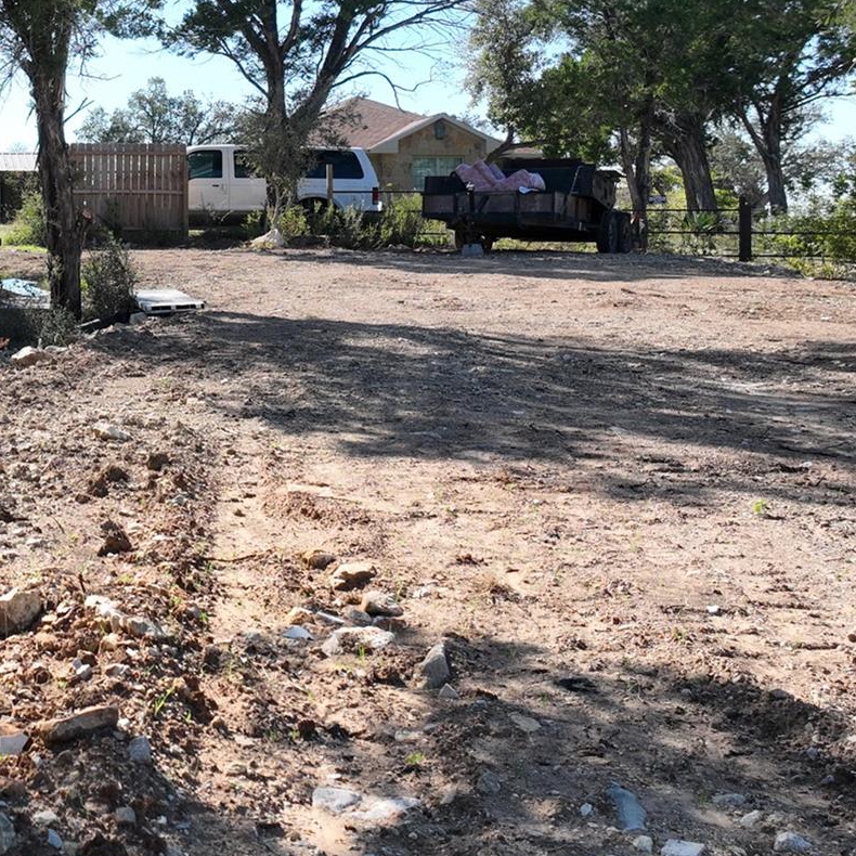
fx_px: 1539
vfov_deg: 30.7
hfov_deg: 29.1
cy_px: 256
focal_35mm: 55
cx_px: 5
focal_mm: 12.29
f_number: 3.2
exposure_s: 1/2000
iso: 110
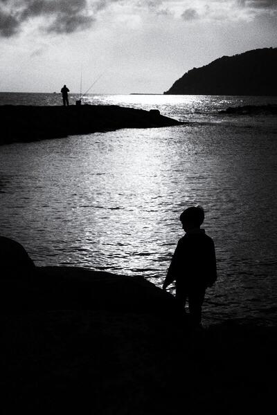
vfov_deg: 30.5
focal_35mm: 66
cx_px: 138
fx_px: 762
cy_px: 208
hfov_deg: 20.6
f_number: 5
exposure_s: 1/2000
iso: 200
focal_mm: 43.9
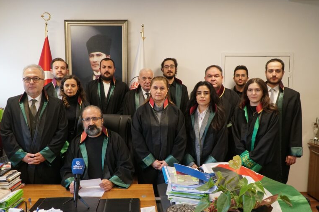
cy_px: 113
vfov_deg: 39.9
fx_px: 292
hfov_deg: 57.0
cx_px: 138
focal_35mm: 33
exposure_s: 1/60
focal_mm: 18
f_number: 4
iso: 1000
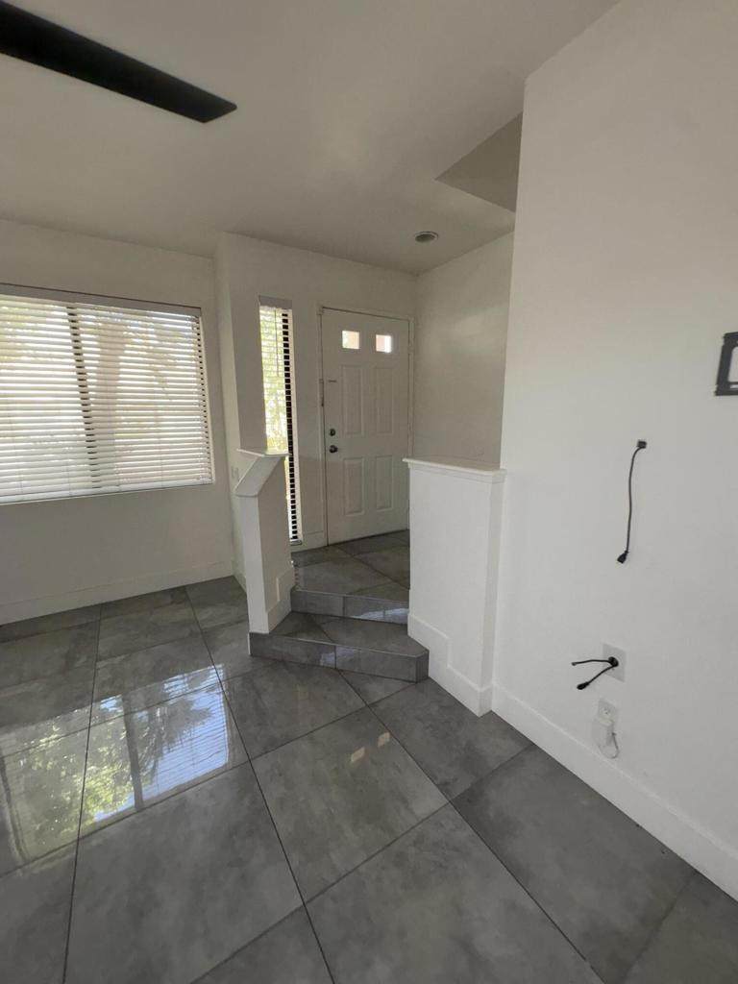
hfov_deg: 85.7
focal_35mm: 14
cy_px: 492
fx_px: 398
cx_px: 369
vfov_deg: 102.1
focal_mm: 2.22
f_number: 2.2
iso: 80
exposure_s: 1/103
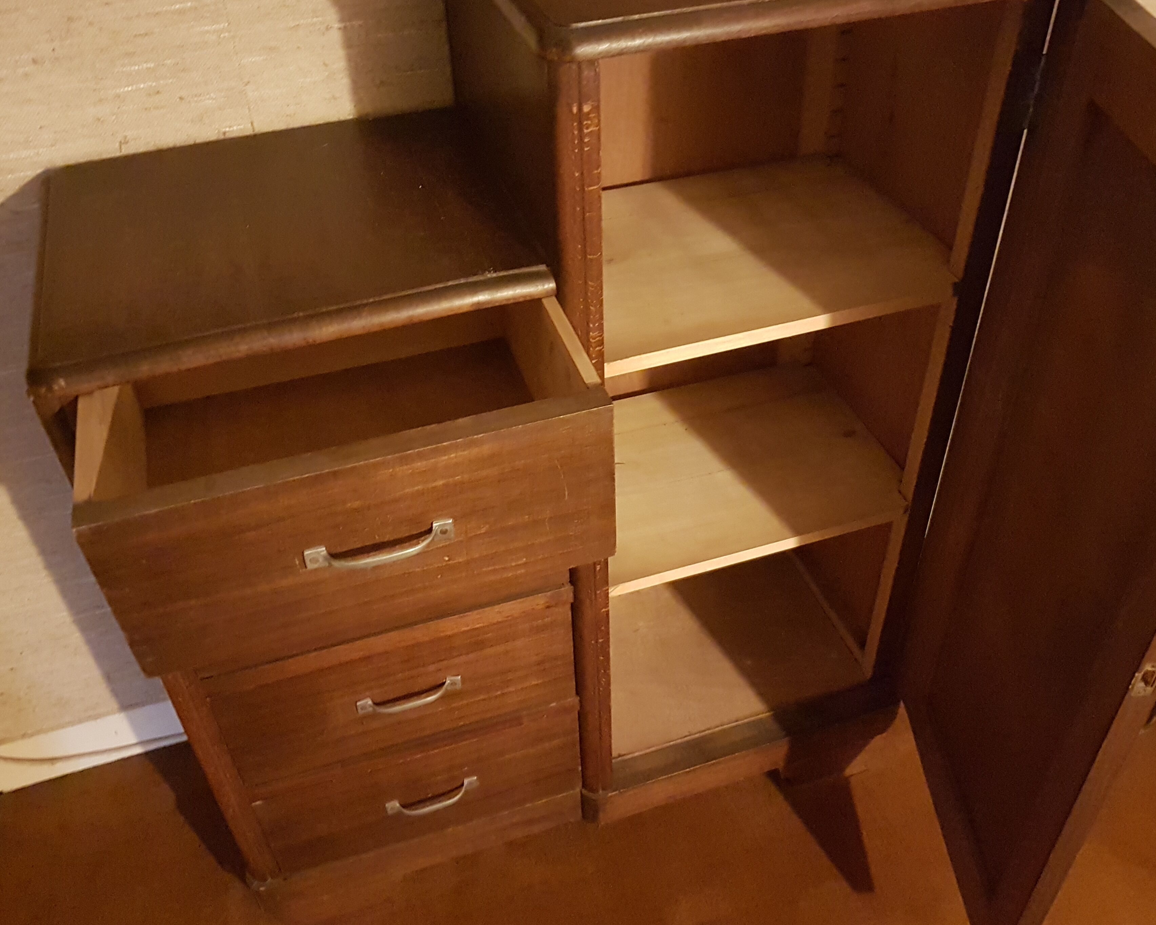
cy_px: 425
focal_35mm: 30
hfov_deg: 58.7
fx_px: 1026
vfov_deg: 48.5
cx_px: 607
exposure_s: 1/10
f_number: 1.7
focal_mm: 4.2
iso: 640
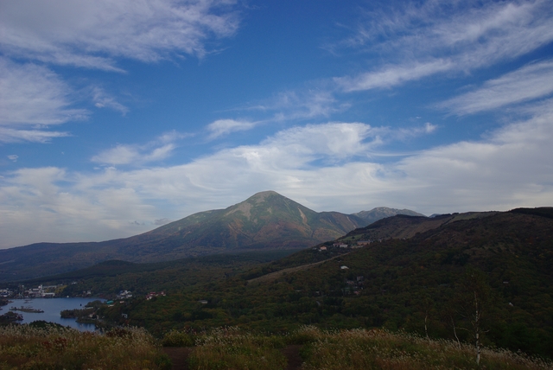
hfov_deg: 61.9
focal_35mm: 30
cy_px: 185
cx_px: 276
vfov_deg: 43.7
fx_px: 461
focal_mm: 20
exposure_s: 1/125
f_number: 5
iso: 100
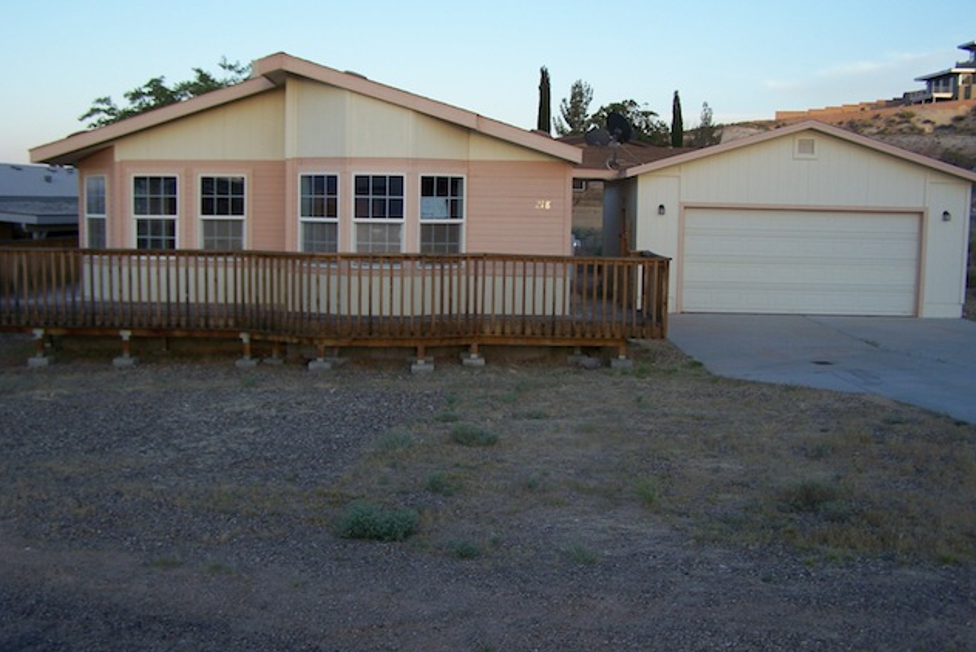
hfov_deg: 48.4
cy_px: 314
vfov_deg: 33.4
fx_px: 1085
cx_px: 491
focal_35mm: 40
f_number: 2.8
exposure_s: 1/125
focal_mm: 6.3
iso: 64
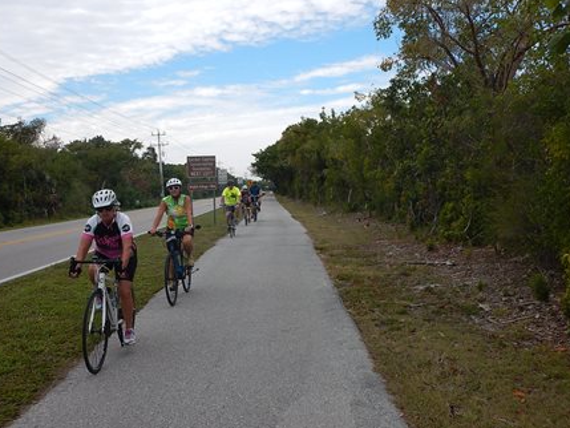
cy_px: 229
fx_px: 626
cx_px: 279
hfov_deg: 49.0
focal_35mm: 38
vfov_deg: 37.7
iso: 125
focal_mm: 6.1
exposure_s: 1/640
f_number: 4.2
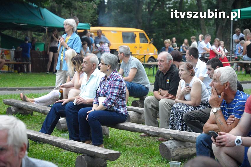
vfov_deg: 13.0
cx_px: 126
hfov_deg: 19.5
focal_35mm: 105
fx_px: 731
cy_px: 84
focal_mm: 70
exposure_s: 1/100
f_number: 4.5
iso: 2500
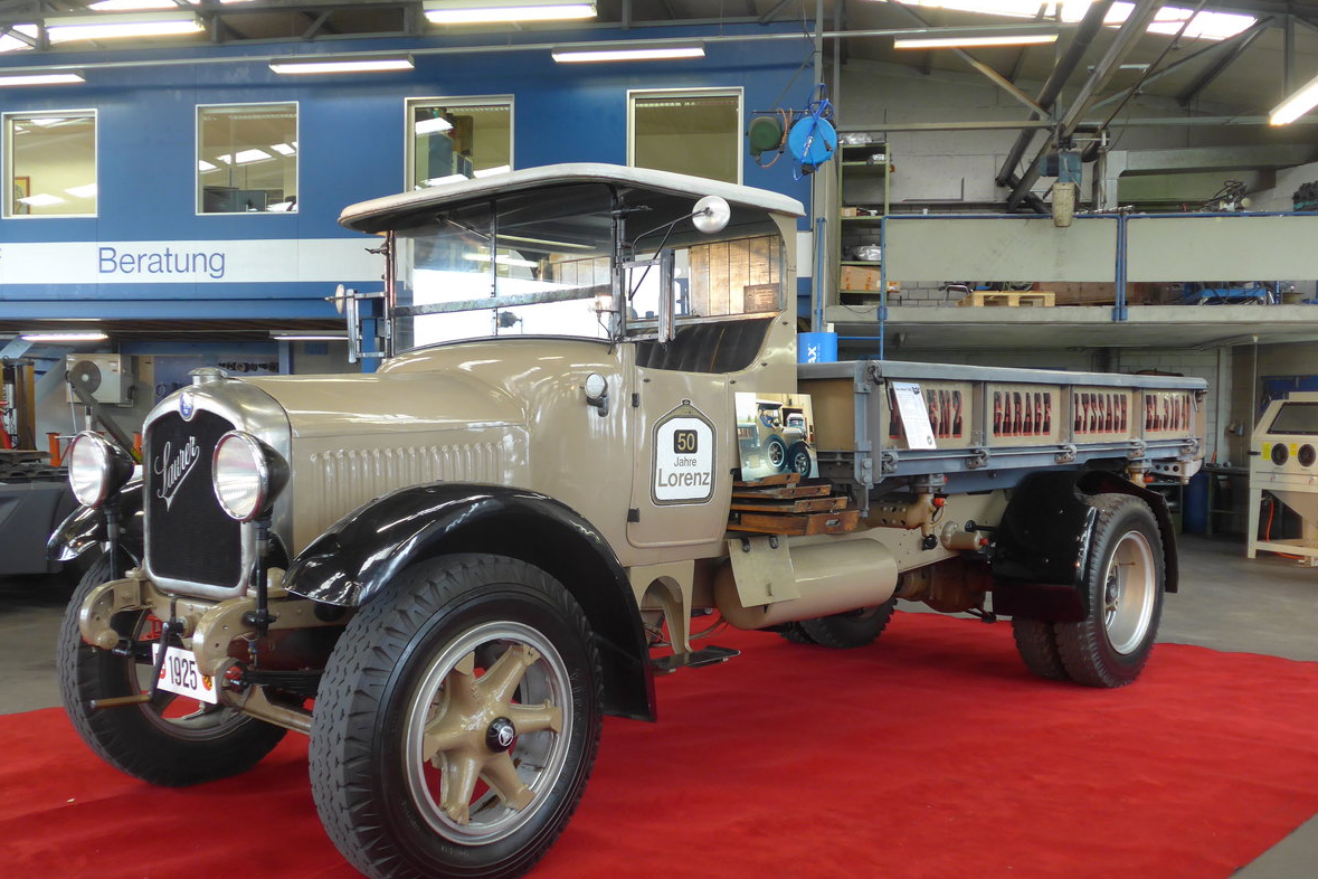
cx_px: 648
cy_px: 482
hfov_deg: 53.1
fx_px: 1318
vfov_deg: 36.8
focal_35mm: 36
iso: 250
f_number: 2.3
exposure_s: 1/60
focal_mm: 7
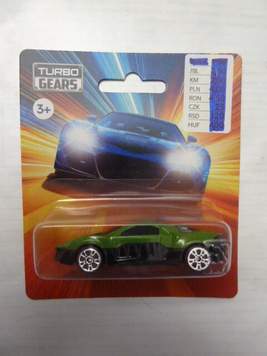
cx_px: 134
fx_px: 257
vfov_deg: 69.4
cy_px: 178
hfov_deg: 54.9
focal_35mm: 25
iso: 800
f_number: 3.3
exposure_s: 1/50
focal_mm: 4.1
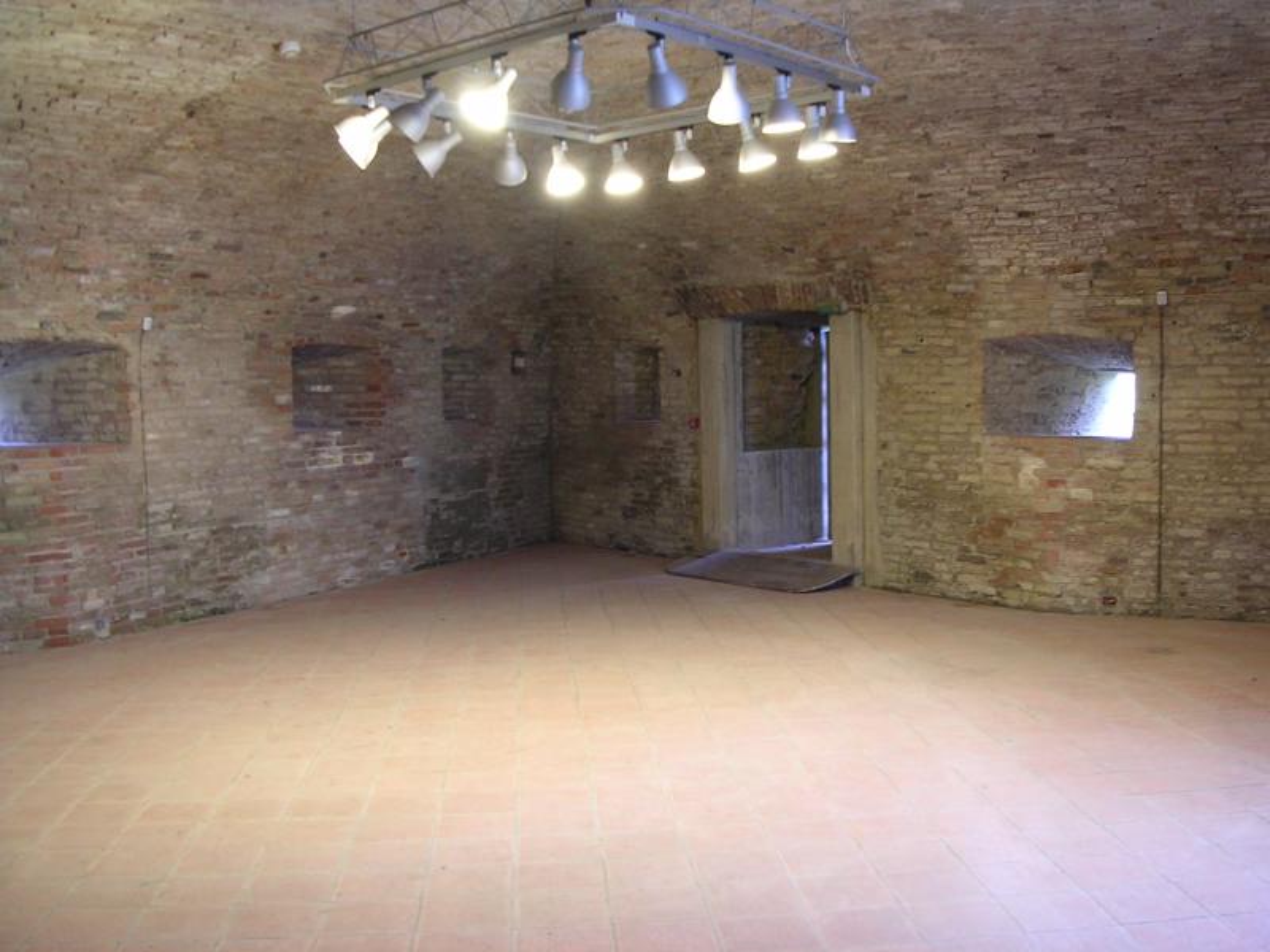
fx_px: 1394
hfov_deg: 49.0
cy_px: 476
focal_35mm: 38
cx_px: 635
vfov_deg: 37.7
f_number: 2.8
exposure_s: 1/3.9
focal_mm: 5.8
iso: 119
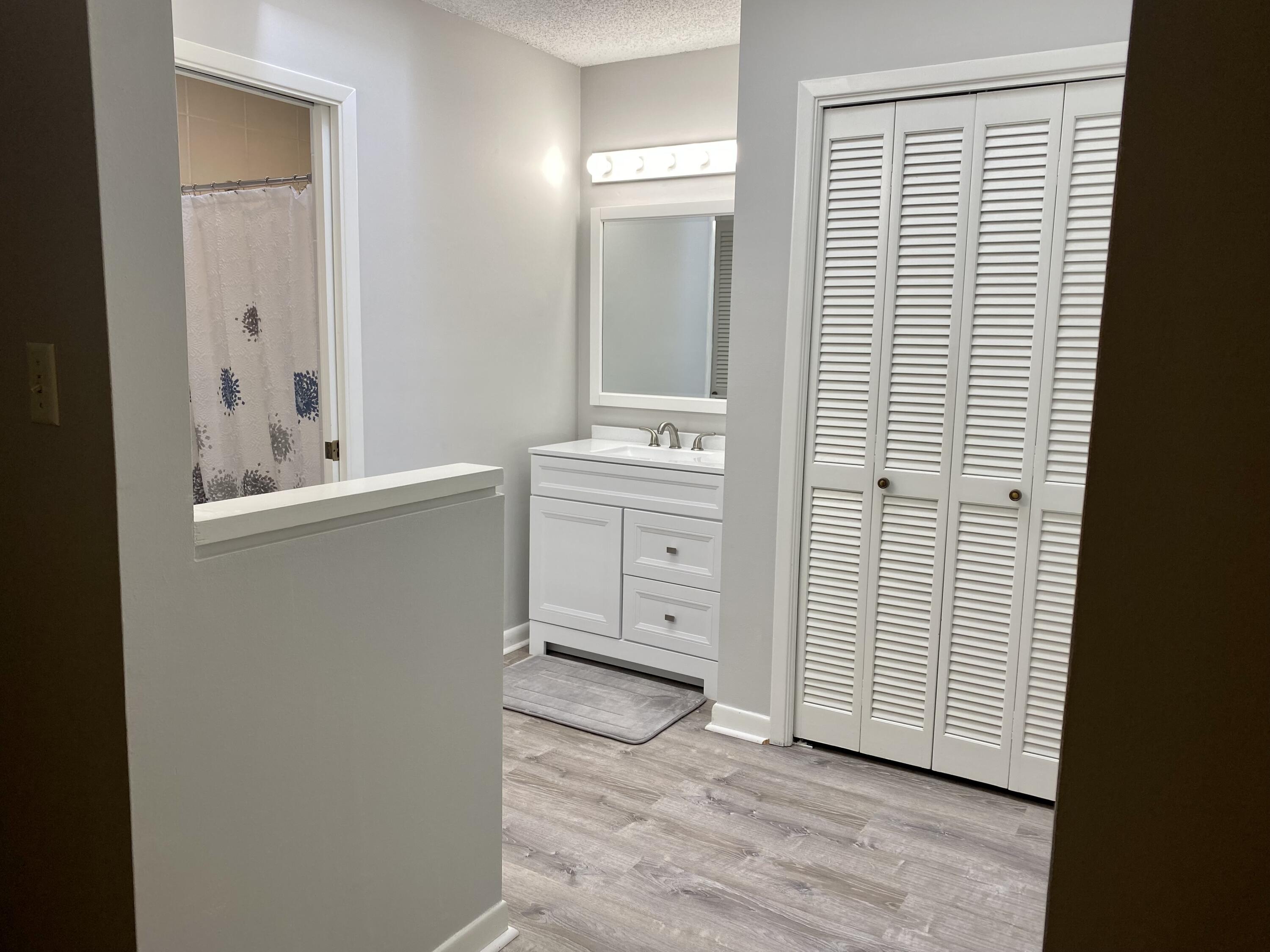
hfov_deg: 67.3
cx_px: 635
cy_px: 476
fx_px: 954
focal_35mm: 26
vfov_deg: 53.1
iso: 40
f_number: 1.8
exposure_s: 1/120
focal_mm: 4.25
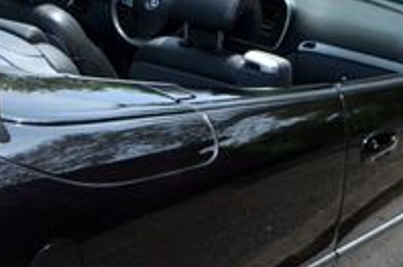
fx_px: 1083
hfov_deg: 20.4
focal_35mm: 97
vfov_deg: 13.9
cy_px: 218
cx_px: 2
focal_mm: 20
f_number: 8
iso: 200
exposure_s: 1/250
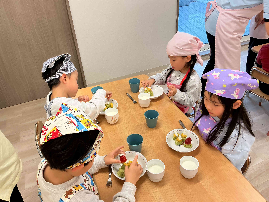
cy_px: 101
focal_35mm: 29
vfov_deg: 48.2
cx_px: 134
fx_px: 225
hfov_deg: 61.7
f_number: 1.8
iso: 64
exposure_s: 1/120
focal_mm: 3
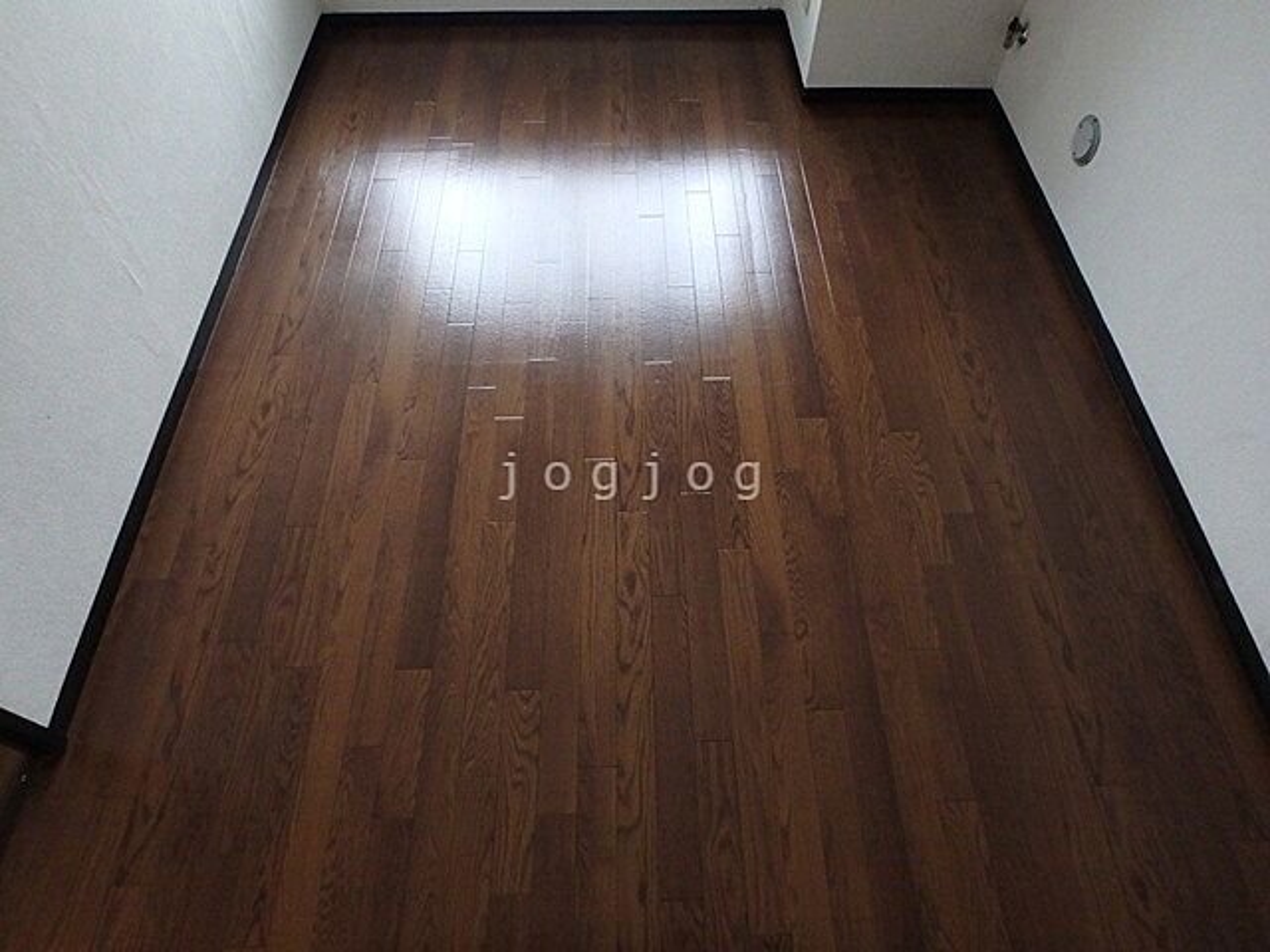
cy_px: 476
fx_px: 770
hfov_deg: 79.0
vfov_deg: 63.4
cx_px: 635
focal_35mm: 21
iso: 800
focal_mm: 3.7
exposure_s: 1/15
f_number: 3.5
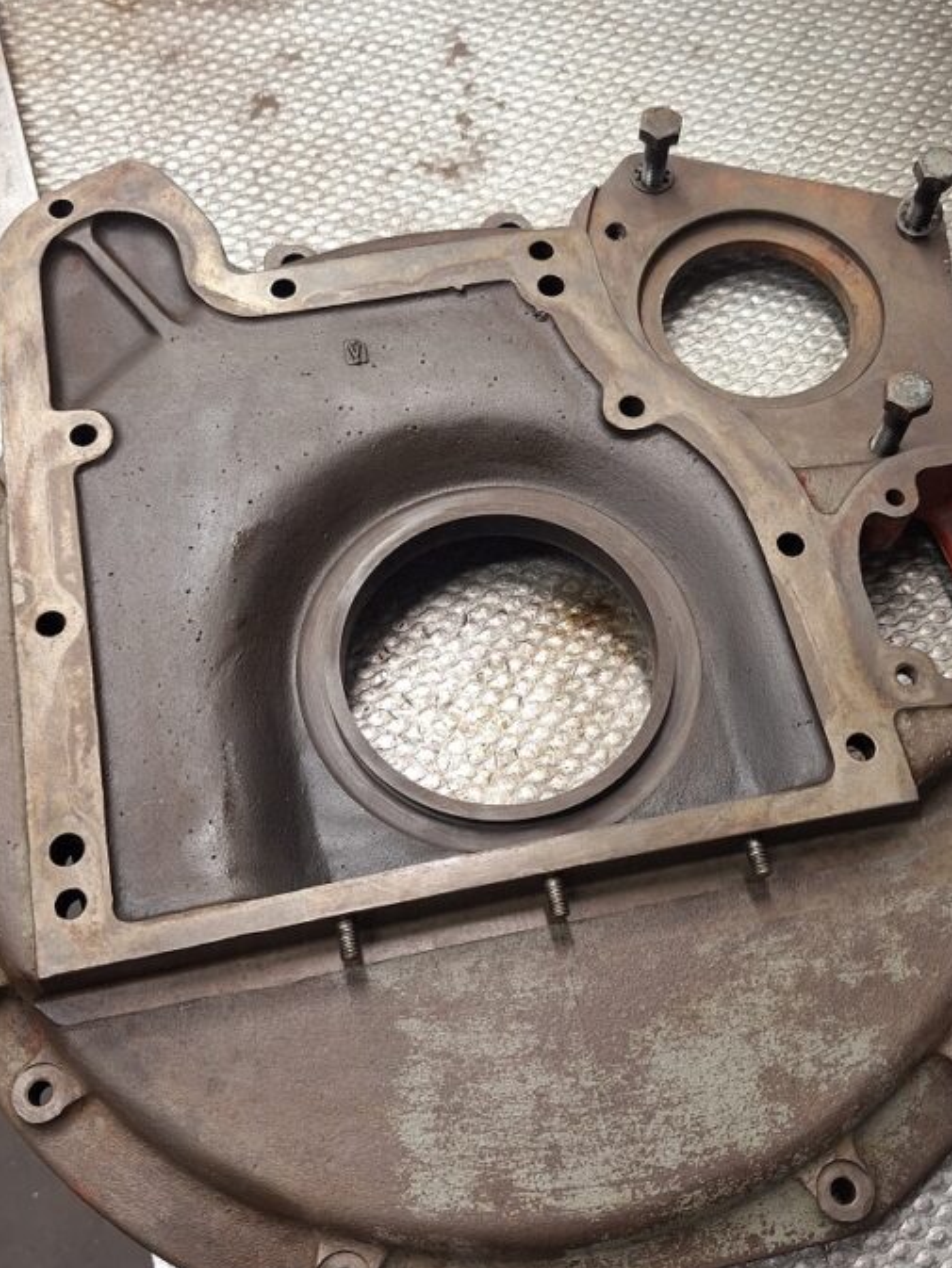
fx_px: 1283
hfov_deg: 40.6
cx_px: 535
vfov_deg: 52.6
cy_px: 652
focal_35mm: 35
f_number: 1.8
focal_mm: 5.54
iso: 125
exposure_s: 1/50
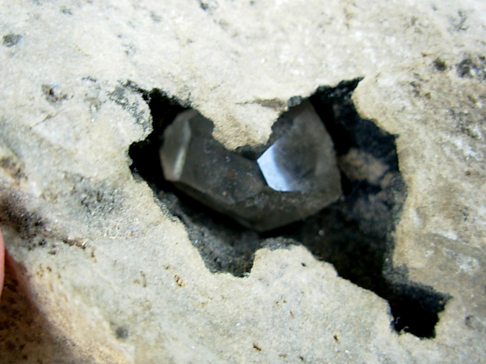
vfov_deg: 37.7
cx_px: 243
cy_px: 182
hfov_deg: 49.0
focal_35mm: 38
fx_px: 534
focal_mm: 6.3
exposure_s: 1/23.3
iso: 50
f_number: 2.9
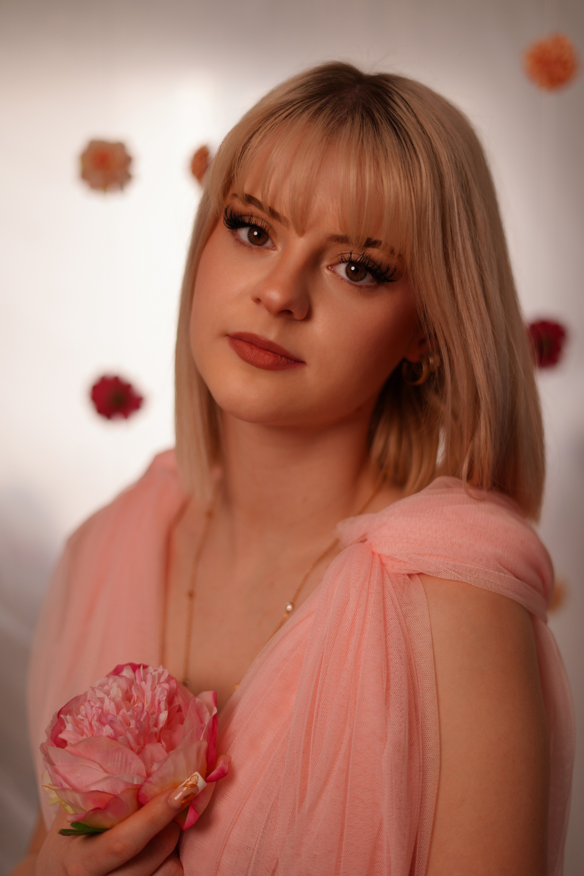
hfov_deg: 27.0
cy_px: 438
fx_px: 1217
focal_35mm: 50
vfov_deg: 39.6
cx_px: 292
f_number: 2
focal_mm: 50
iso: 100
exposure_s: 1/320
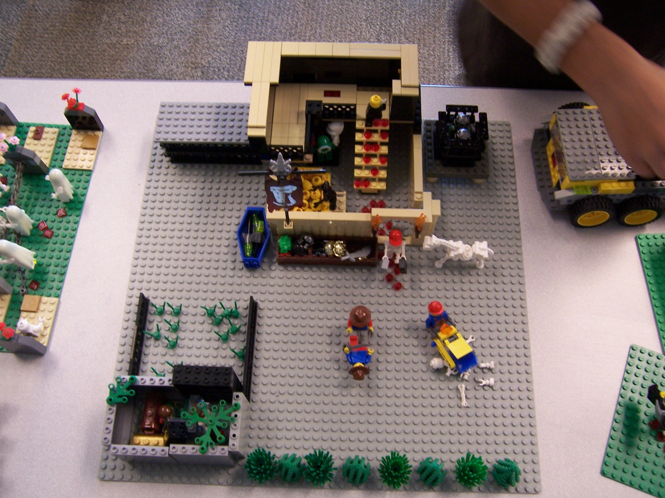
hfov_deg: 55.4
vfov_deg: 42.9
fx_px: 634
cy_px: 249
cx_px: 332
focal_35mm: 33
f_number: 3.4
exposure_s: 1/8
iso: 140
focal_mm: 5.5
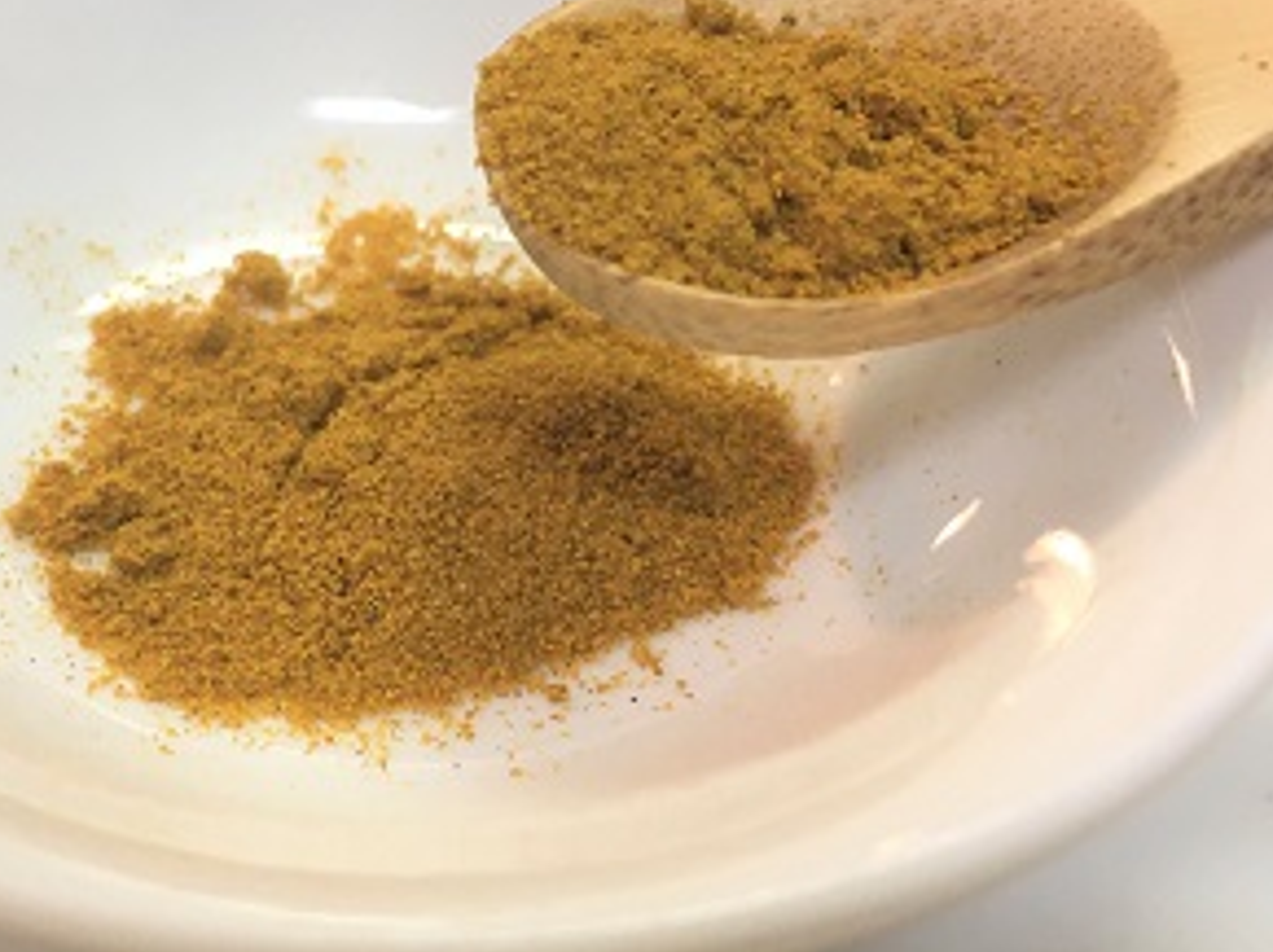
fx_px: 1764
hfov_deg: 39.4
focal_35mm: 48
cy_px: 384
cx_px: 465
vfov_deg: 30.2
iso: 50
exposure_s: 1/30
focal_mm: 4.15
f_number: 2.2
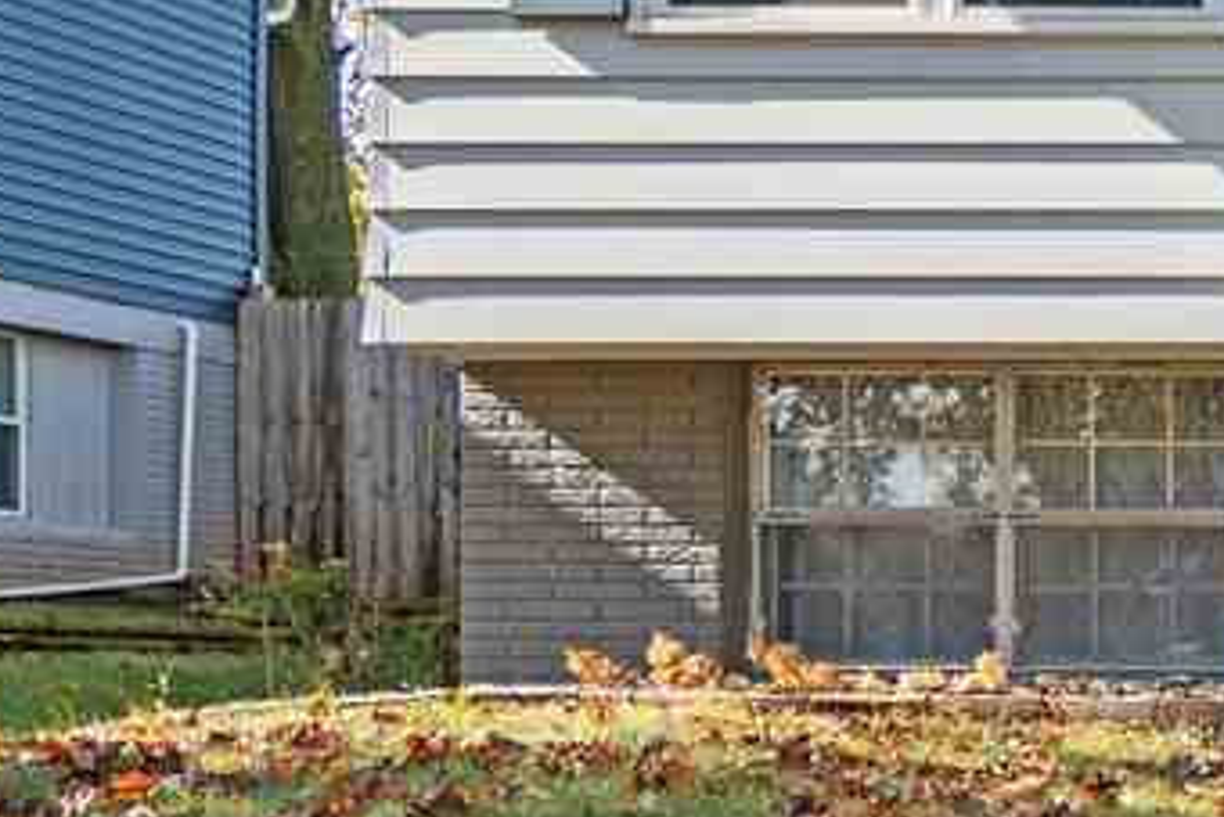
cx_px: 2135
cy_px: 203
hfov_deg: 19.7
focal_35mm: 79
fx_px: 2687
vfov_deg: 17.2
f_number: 4
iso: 400
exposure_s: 1/2000
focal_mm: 21
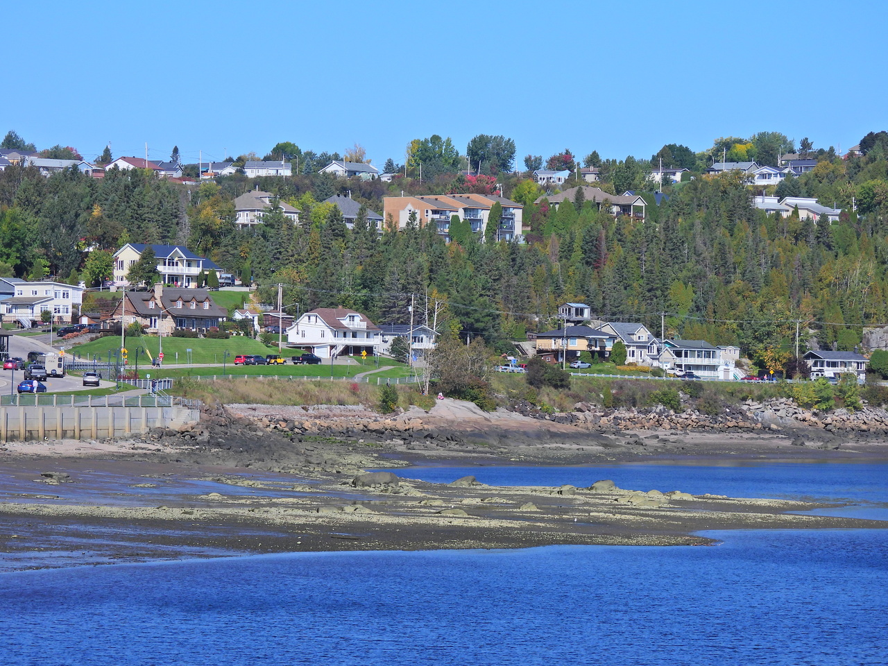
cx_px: 444
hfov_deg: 14.6
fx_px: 3463
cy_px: 333
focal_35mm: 135
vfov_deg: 11.0
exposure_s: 1/1250
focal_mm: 24.1
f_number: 4
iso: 100
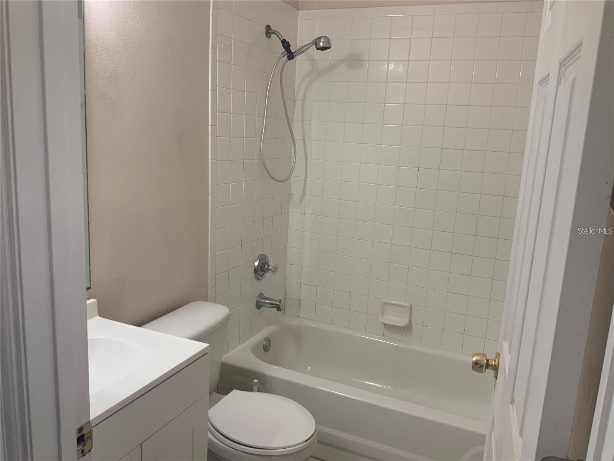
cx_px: 307
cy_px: 230
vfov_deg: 48.2
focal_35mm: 29
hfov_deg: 61.7
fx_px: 514
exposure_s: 1/60
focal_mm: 3
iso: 50
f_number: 1.8
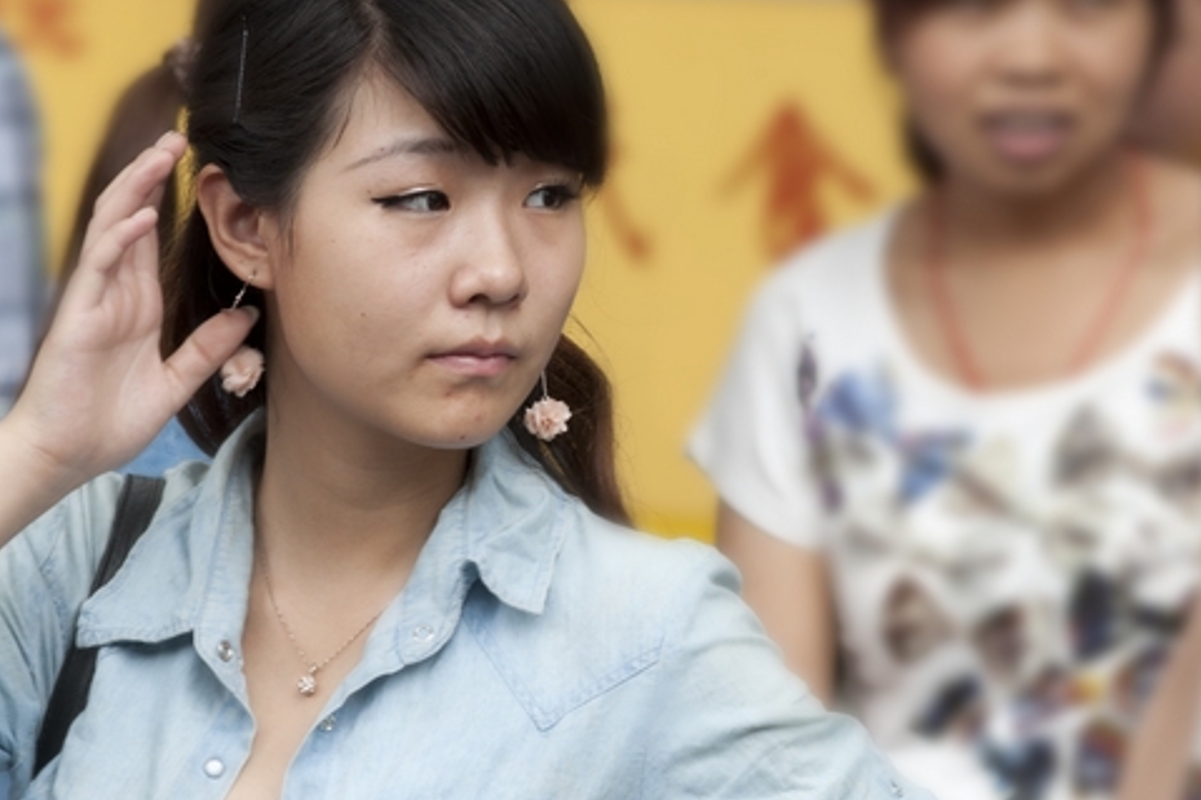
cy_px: 416
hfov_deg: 5.9
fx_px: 11736
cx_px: 850
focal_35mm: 352
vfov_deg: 3.9
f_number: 6.3
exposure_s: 1/125
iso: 200
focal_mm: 125
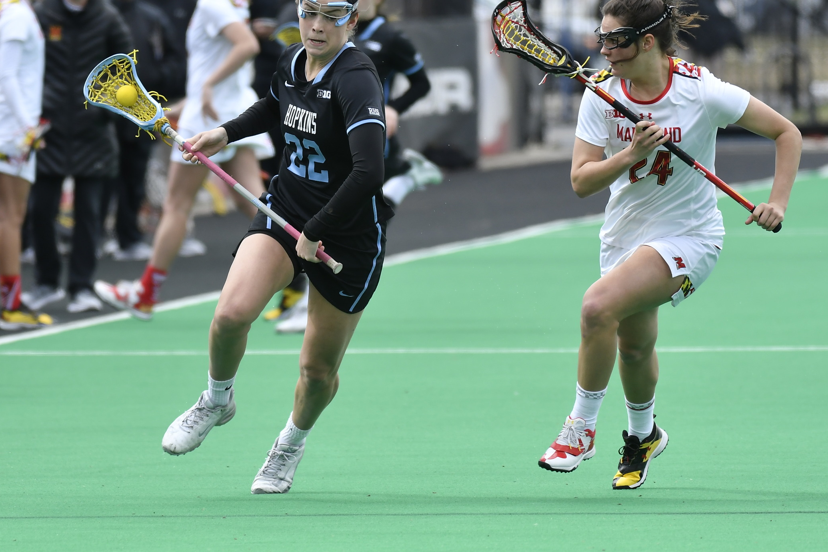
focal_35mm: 587
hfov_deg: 3.5
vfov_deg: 2.3
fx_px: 13500
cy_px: 211
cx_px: 323
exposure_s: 1/1600
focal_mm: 270
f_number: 4
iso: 400
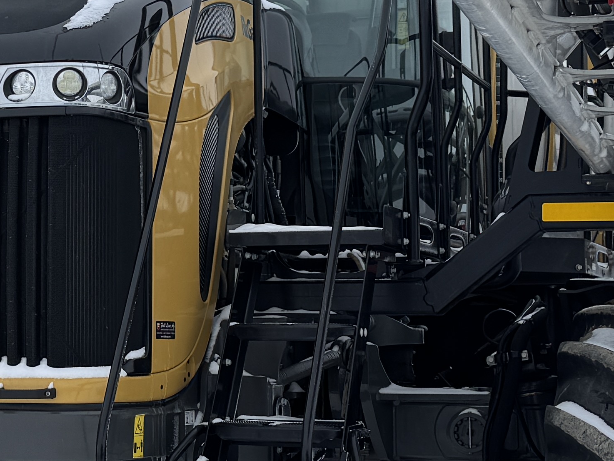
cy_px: 238
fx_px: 1650
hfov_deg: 20.7
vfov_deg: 15.9
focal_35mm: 93
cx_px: 75
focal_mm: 6.76
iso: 80
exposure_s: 1/3096
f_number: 1.78
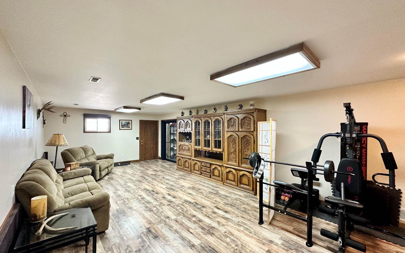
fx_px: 166
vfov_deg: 74.8
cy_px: 130
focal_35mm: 15
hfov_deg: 101.5
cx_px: 201
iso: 320
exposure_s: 1/60
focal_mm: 2.22
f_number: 2.2
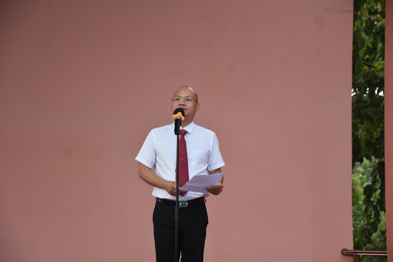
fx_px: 1311
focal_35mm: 120
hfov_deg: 17.1
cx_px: 196
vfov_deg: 11.4
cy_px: 131
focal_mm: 80
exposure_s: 1/60
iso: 1400
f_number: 5.3
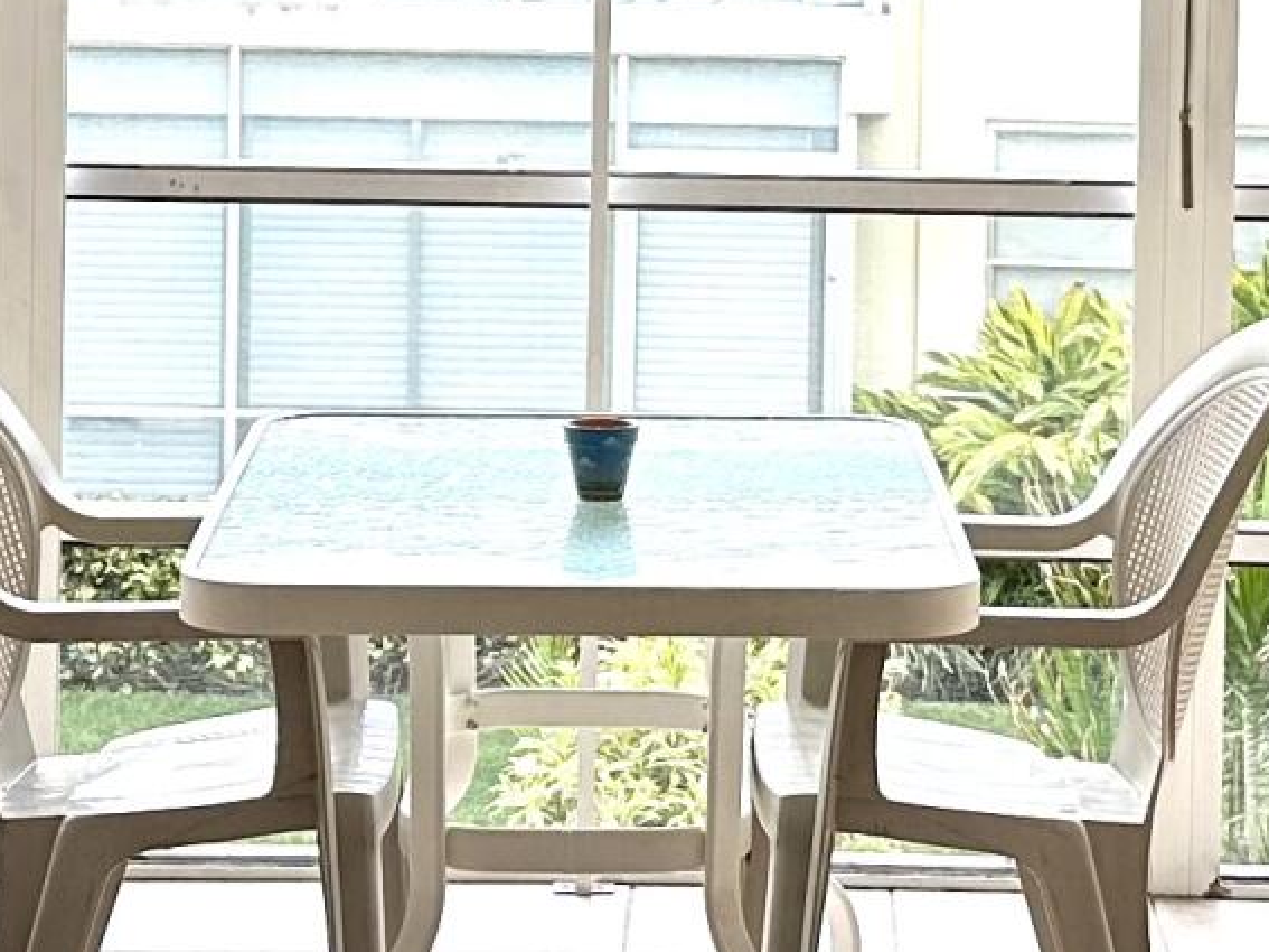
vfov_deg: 11.5
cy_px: -85
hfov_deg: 15.5
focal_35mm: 127
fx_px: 4655
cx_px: 734
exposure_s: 1/680
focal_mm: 6.86
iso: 80
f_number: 1.78
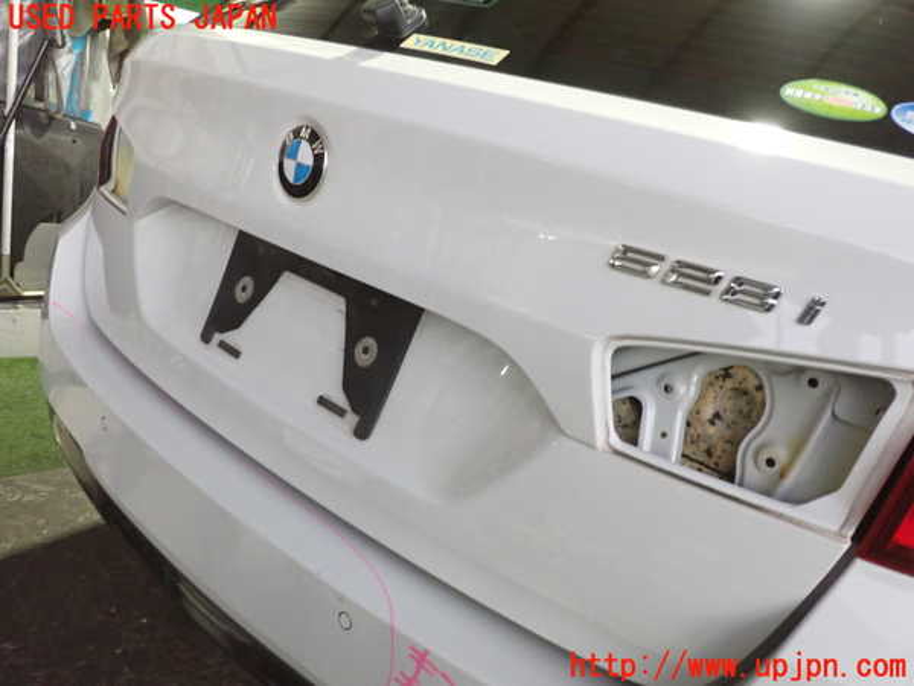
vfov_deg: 46.8
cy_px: 343
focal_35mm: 30
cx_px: 457
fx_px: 792
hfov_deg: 60.0
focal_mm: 5.4
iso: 800
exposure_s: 1/30
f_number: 2.3
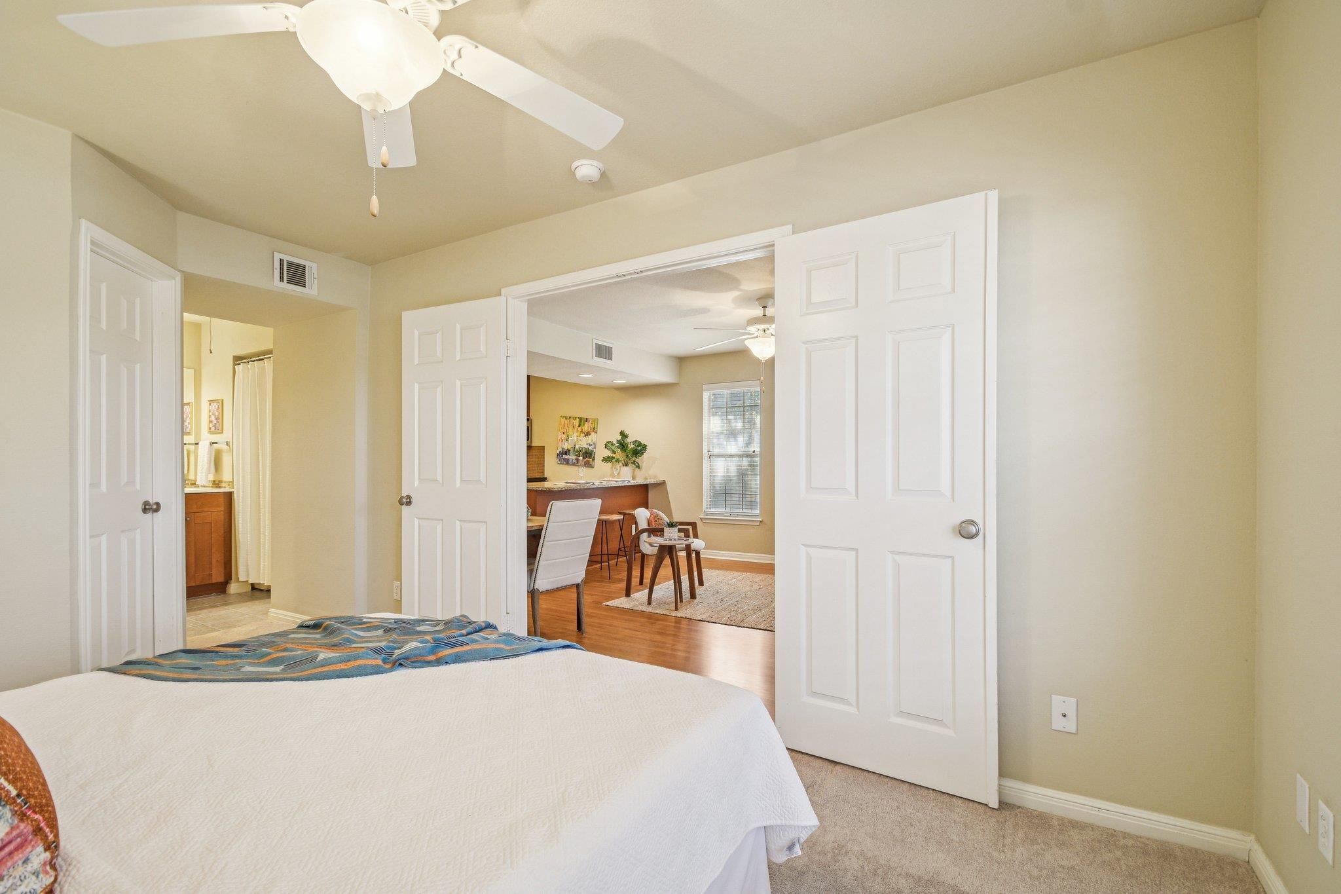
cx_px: 670
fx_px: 559
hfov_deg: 100.4
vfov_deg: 77.3
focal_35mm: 15
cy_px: 447
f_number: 8
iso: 400
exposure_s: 1/10
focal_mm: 10
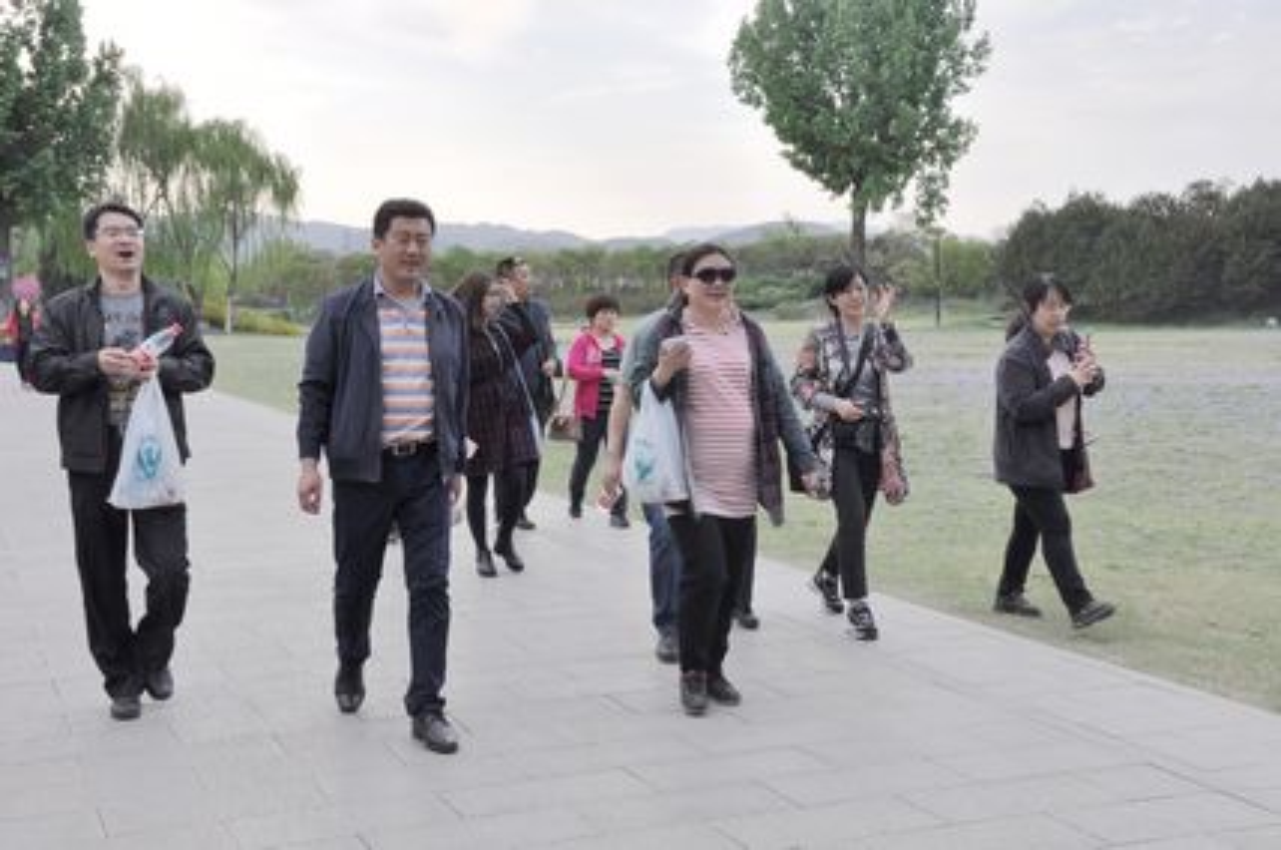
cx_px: 640
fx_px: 1705
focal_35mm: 48
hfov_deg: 41.2
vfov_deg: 28.0
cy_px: 425
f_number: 13
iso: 400
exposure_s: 1/160
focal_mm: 32
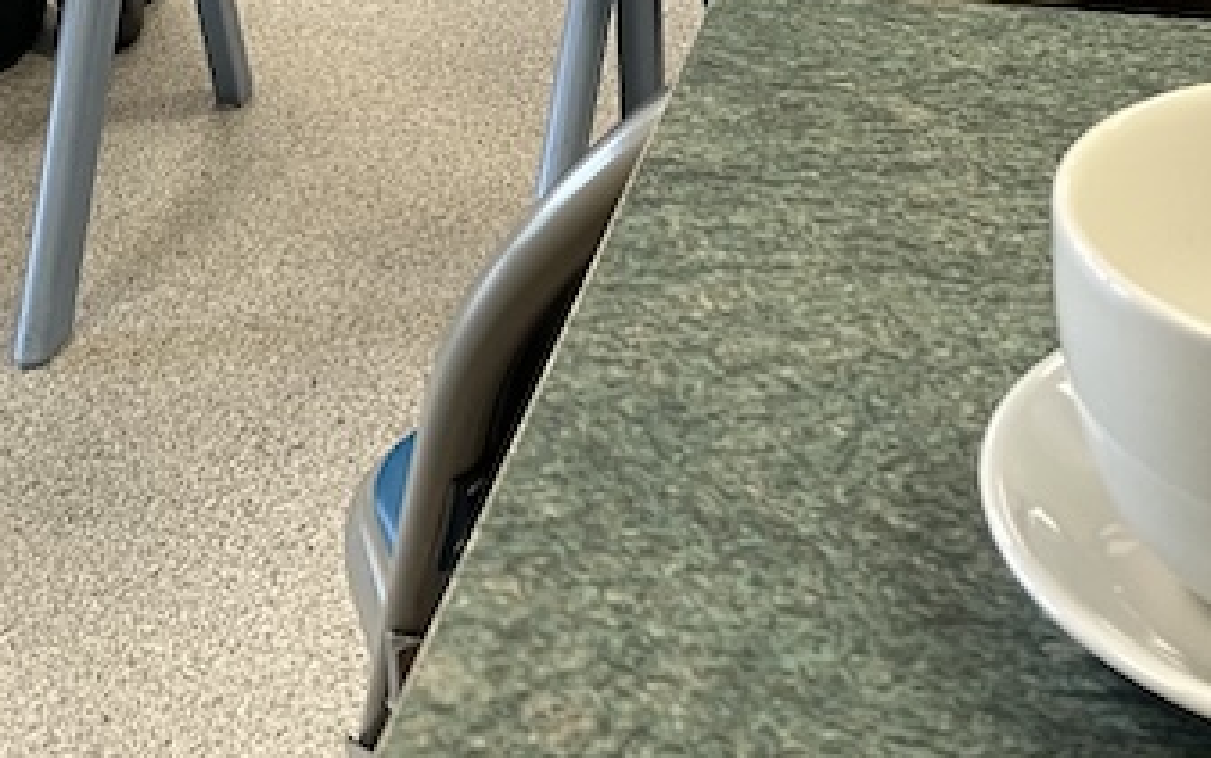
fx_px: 2906
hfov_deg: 23.5
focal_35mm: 88
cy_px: -352
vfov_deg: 14.0
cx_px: 579
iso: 64
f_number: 1.8
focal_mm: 3.99
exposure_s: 1/50
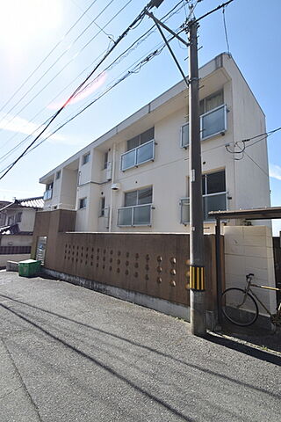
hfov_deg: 77.3
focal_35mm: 15
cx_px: 140
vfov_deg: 100.4
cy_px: 211
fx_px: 176
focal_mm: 10
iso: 140
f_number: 8
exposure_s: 1/250
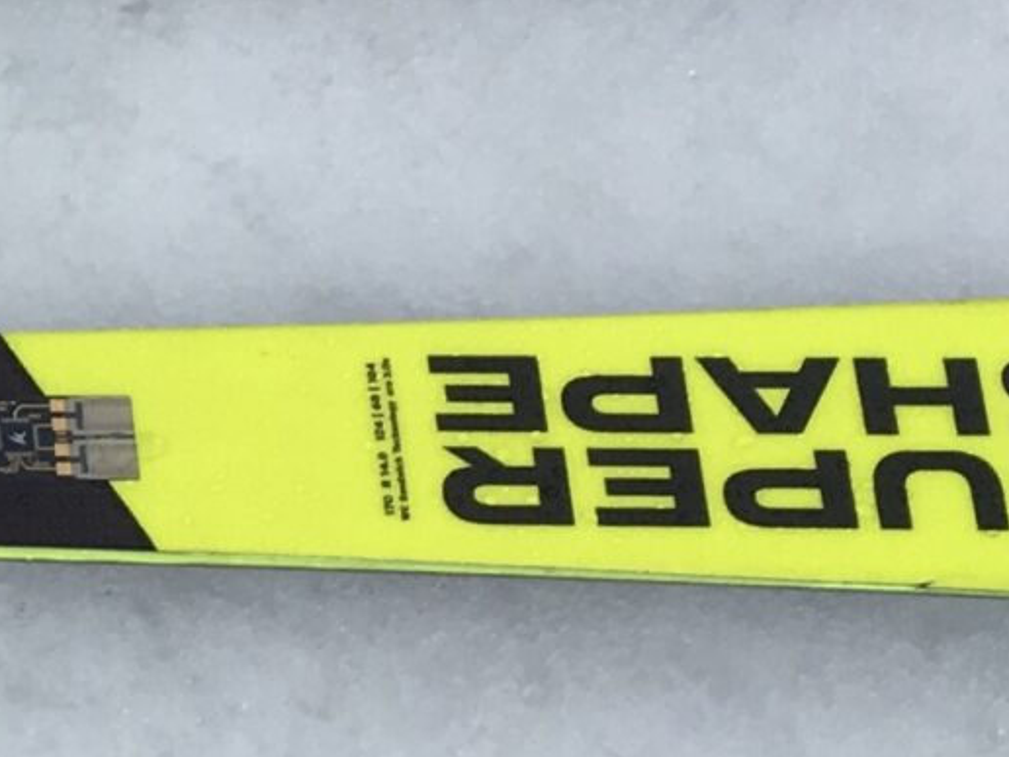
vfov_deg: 10.2
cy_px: -8
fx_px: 4197
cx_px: -1212
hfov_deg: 11.8
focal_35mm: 144
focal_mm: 4.15
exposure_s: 1/418
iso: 25
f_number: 2.2
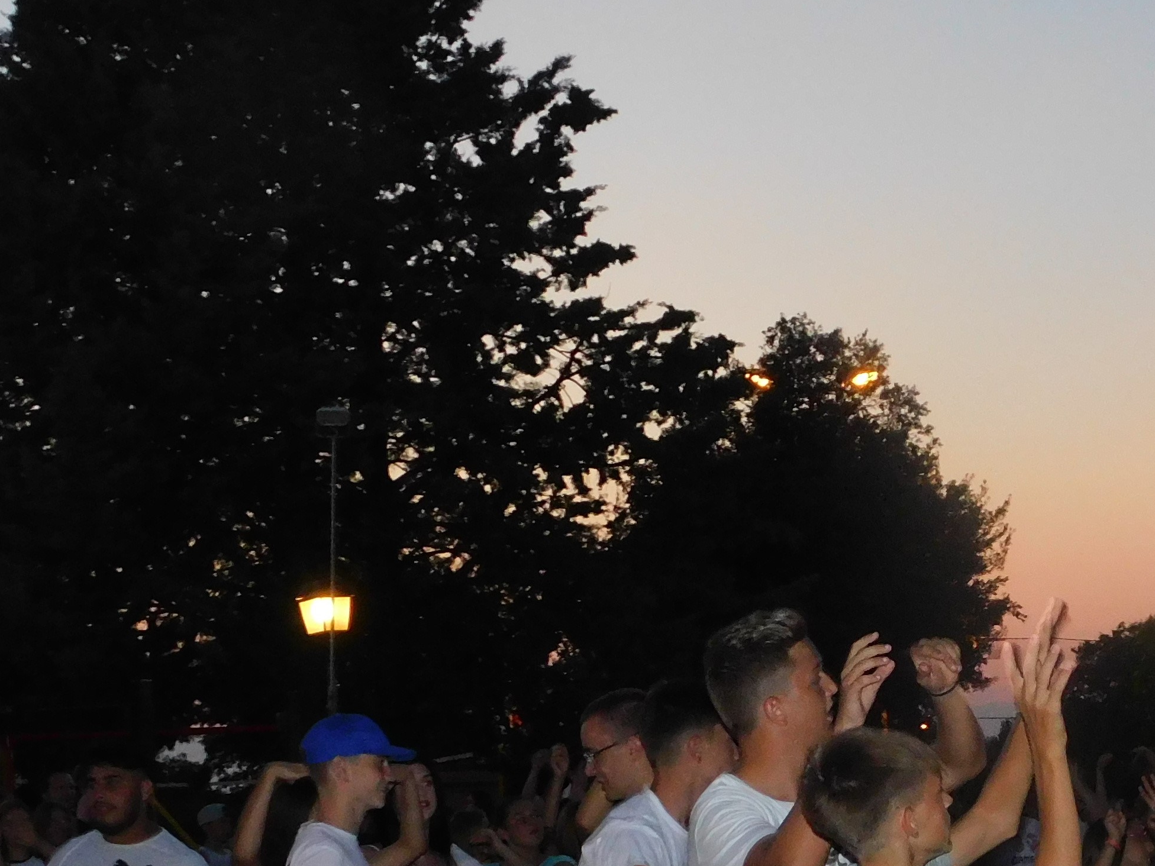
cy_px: 676
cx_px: 912
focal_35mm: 85
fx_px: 2836
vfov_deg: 17.2
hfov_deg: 22.7
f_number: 3.5
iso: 450
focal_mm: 6.3
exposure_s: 1/30
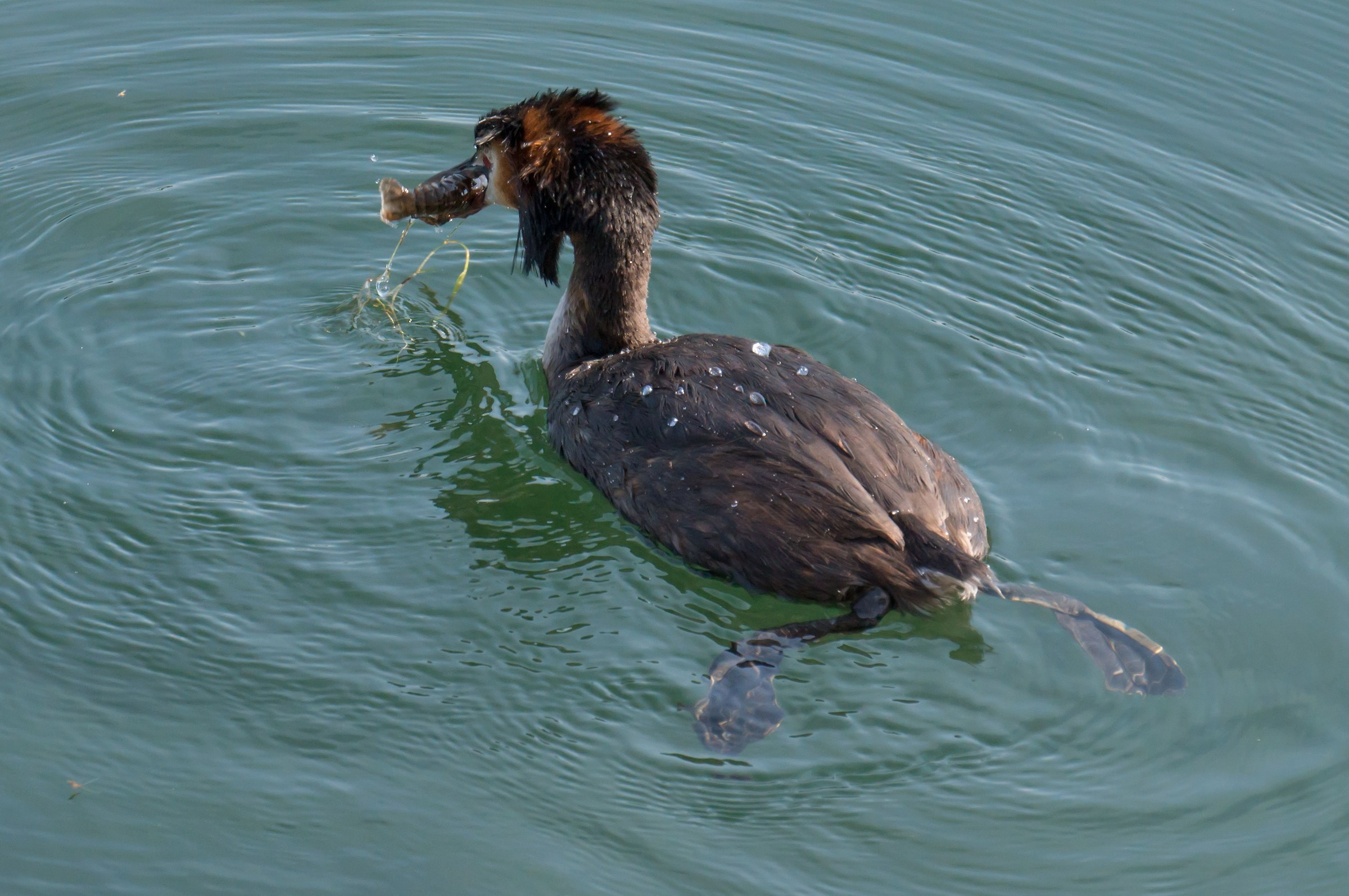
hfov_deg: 6.5
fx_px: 11789
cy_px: 448
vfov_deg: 4.4
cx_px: 674
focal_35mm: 315
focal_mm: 210
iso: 1000
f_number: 13
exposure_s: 1/400
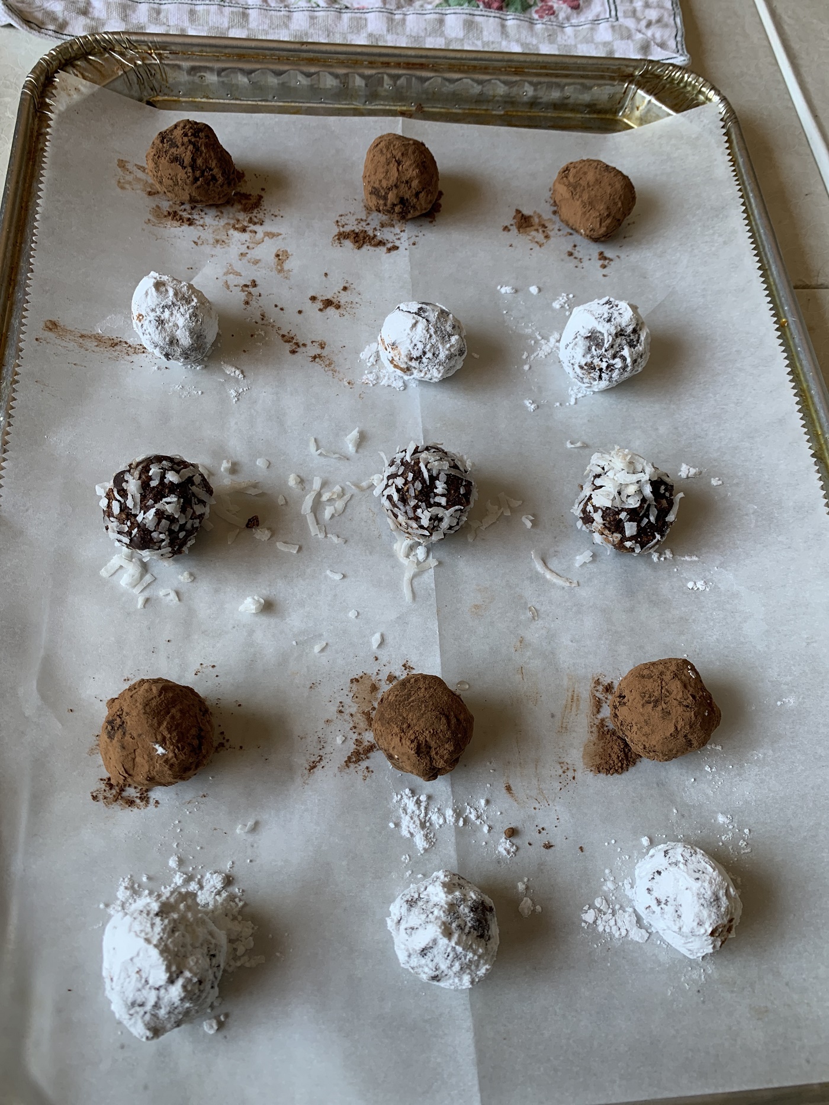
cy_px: 552
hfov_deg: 53.1
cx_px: 414
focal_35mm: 26
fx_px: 830
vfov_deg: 67.3
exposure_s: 1/121
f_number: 1.8
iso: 64
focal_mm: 4.25
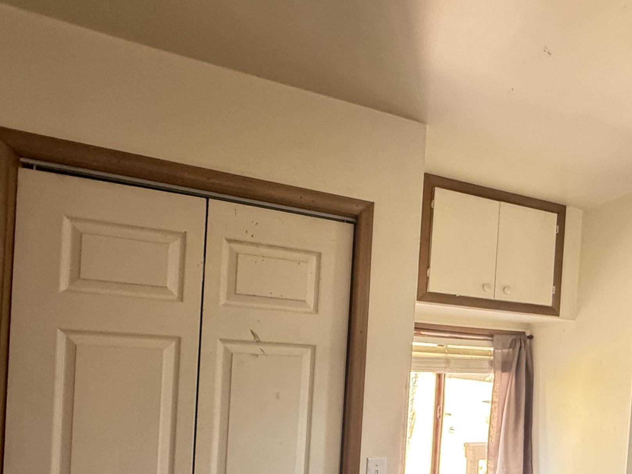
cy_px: 364
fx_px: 475
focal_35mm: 26
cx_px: 455
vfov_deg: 50.6
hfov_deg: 64.2
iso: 500
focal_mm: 2.22
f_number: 2.2
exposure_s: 1/60
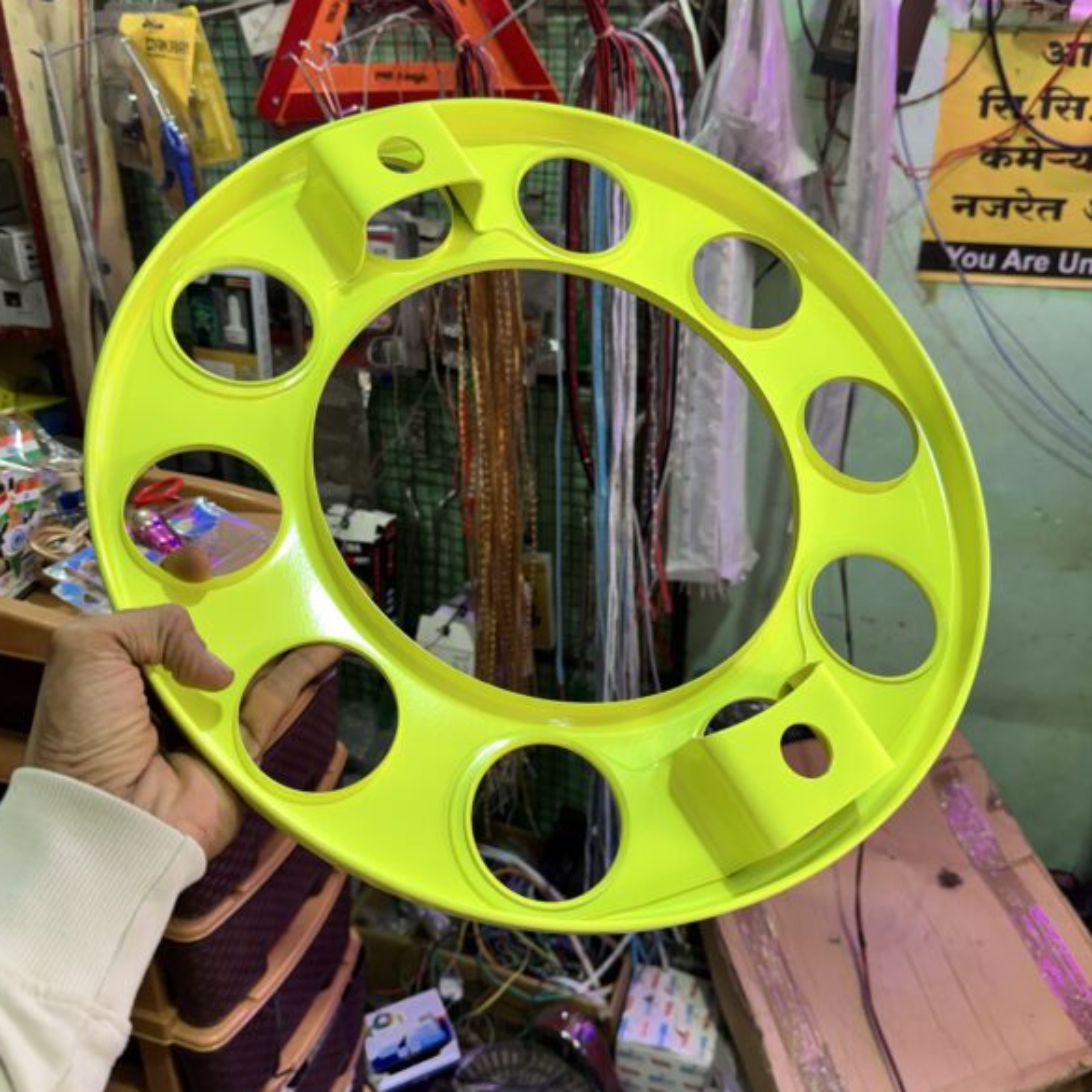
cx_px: 534
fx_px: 1035
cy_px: 547
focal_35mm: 29
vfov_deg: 55.6
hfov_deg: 55.6
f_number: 1.78
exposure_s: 1/100
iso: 160
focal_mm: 6.76
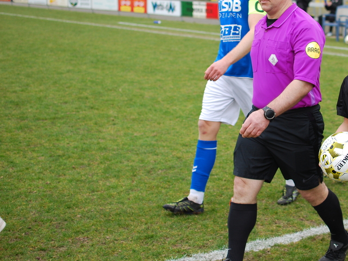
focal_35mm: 79
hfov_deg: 24.5
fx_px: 791
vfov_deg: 18.7
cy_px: 97
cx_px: 265
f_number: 2.2
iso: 200
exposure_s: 1/640
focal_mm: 35
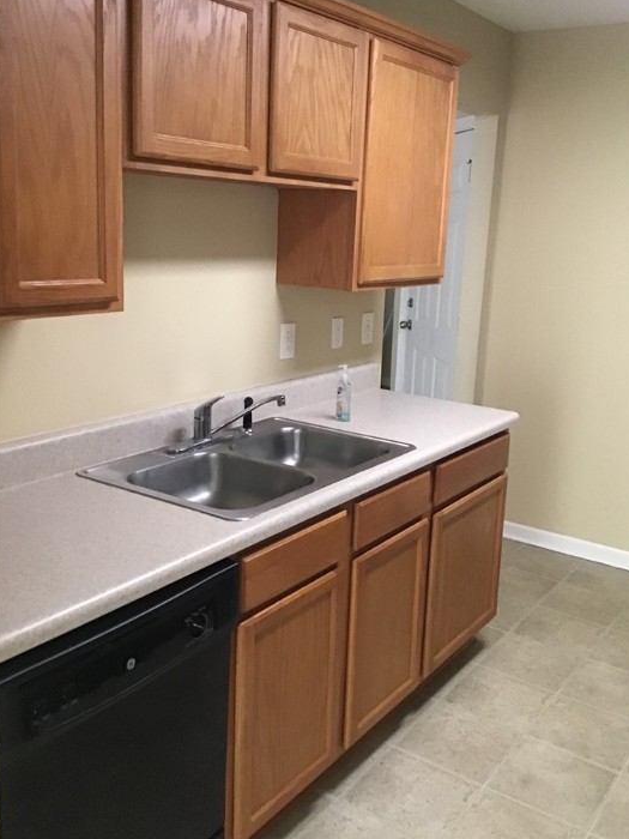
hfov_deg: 41.8
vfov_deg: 53.9
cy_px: 398
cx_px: 338
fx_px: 824
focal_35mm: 34
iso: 250
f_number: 2.4
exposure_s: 1/15
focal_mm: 3.3
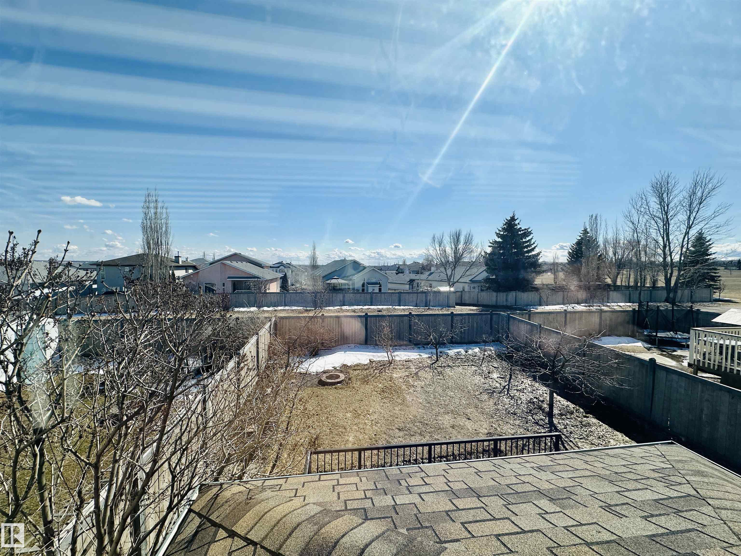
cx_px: 370
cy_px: 278
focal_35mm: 14
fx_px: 300
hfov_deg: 102.1
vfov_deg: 85.7
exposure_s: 1/3509
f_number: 2.2
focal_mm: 2.22
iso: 50
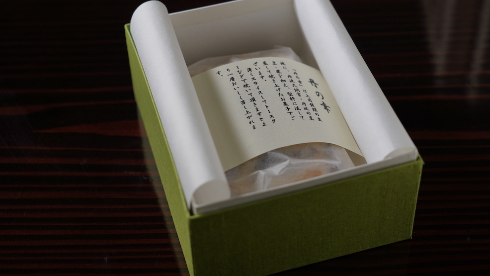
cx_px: 243
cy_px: 129
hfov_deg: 31.0
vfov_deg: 17.7
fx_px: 884
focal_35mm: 68
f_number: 5.6
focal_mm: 64
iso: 100
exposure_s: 1/90
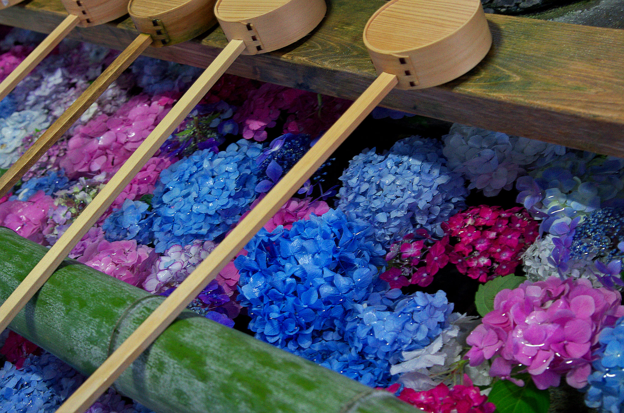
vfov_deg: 21.1
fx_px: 1107
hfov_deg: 31.5
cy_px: 206
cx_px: 312
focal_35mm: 64
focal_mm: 43
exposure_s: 1/20
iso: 1600
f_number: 4
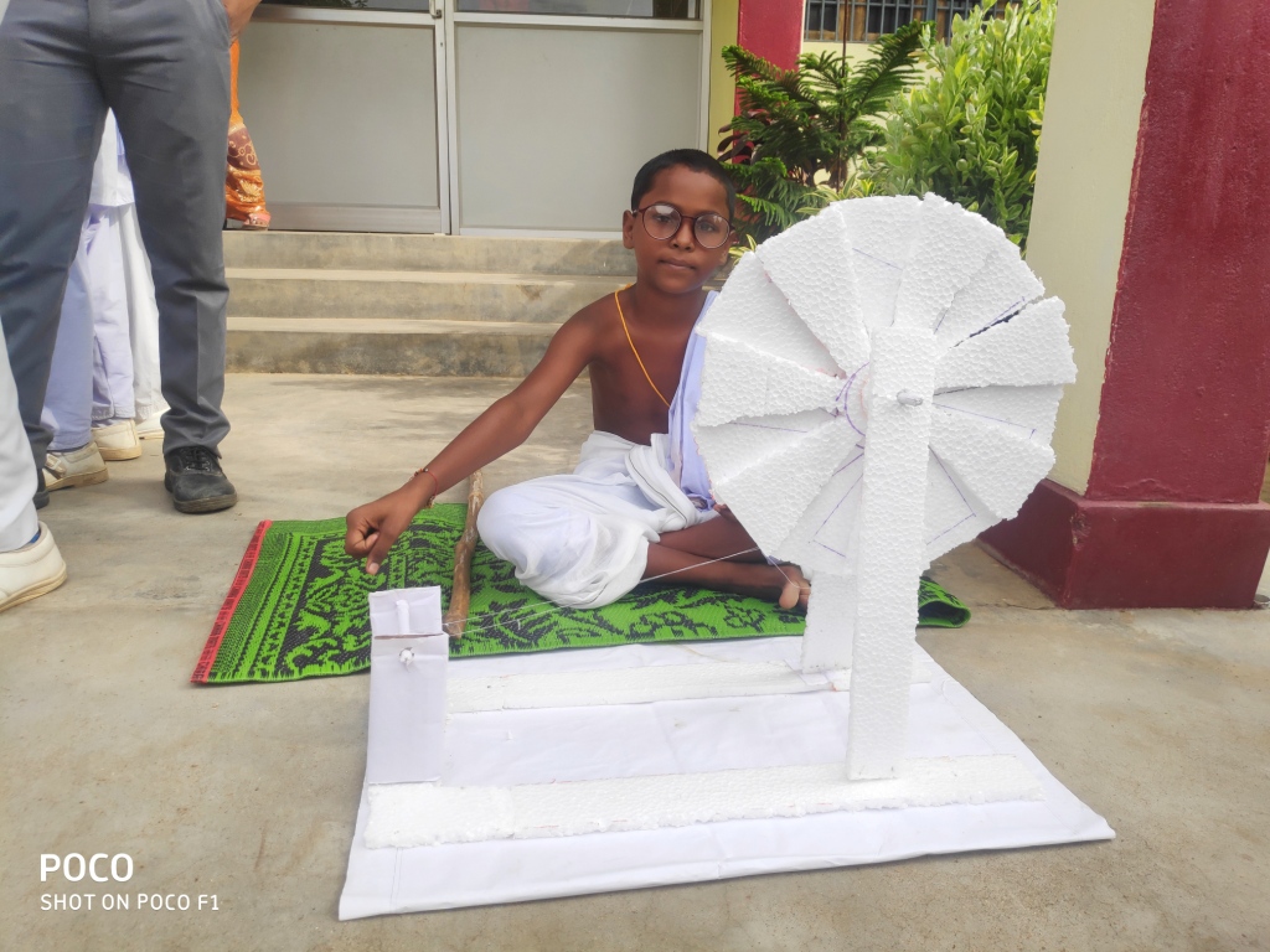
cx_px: 635
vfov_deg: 66.0
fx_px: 734
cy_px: 476
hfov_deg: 81.7
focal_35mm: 20
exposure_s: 1/771
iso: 100
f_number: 1.9
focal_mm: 3.94
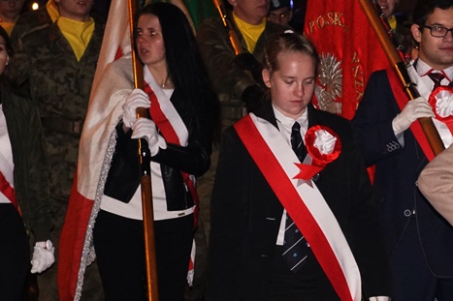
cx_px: 372
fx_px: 3711
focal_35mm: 295
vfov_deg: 4.7
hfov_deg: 7.0
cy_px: 164
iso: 3200
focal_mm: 90
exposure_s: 1/60
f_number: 5.6
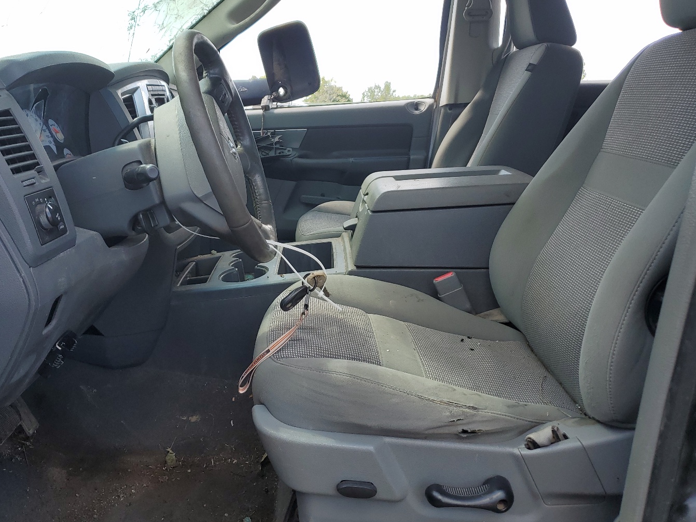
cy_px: 254
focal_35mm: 31
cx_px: 290
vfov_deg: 45.4
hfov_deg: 58.0
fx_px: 623
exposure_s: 1/526
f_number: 1.5
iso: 50
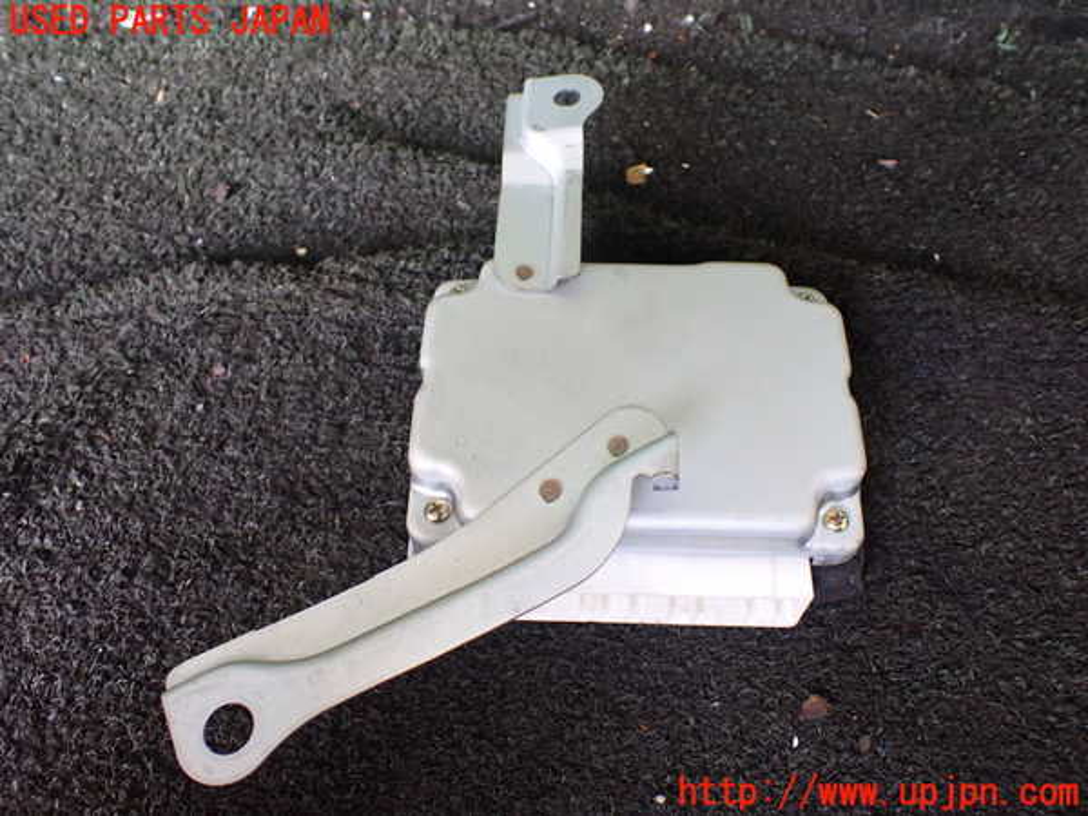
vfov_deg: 46.8
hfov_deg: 60.0
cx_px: 544
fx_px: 943
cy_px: 408
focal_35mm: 30
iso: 640
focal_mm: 5.4
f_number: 2.3
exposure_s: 1/125
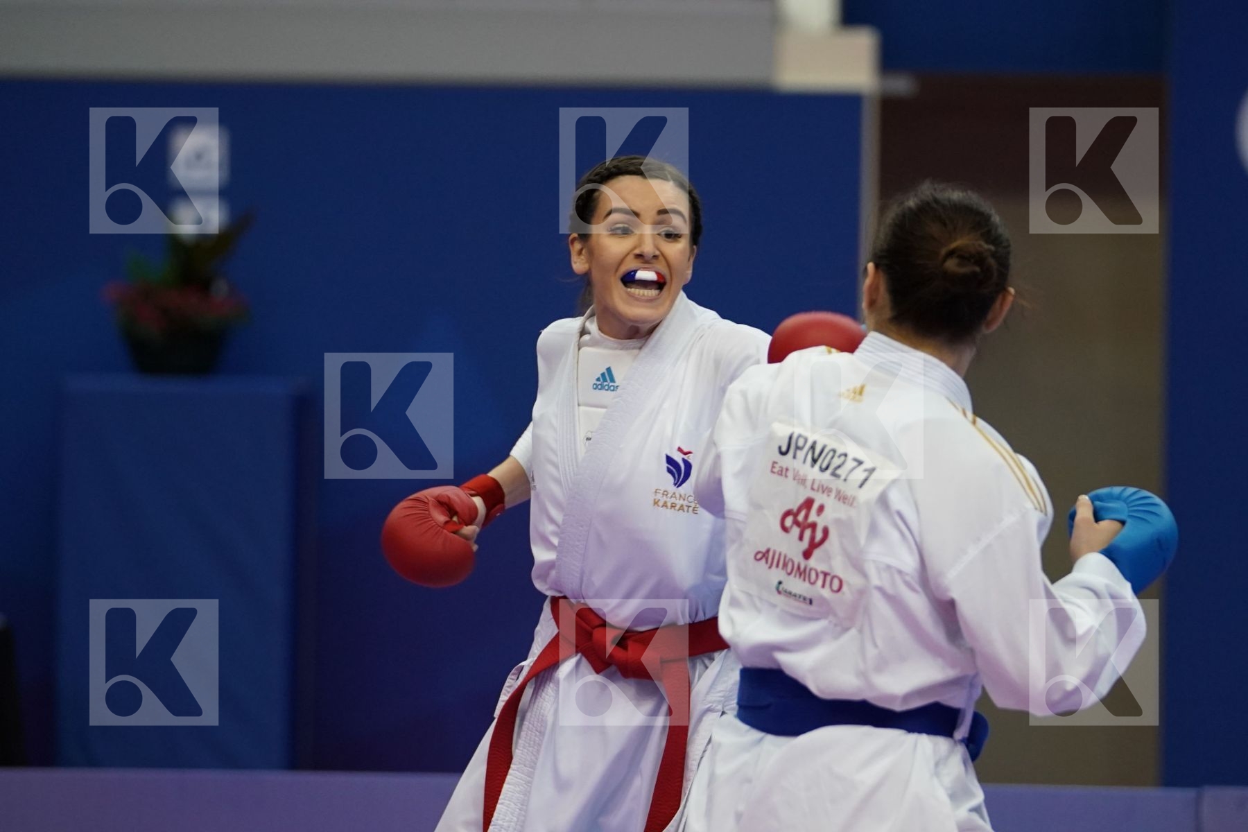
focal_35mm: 228
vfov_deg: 6.0
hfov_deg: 9.0
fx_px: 7903
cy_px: 416
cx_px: 624
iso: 2500
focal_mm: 152
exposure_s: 1/1000
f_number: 2.8
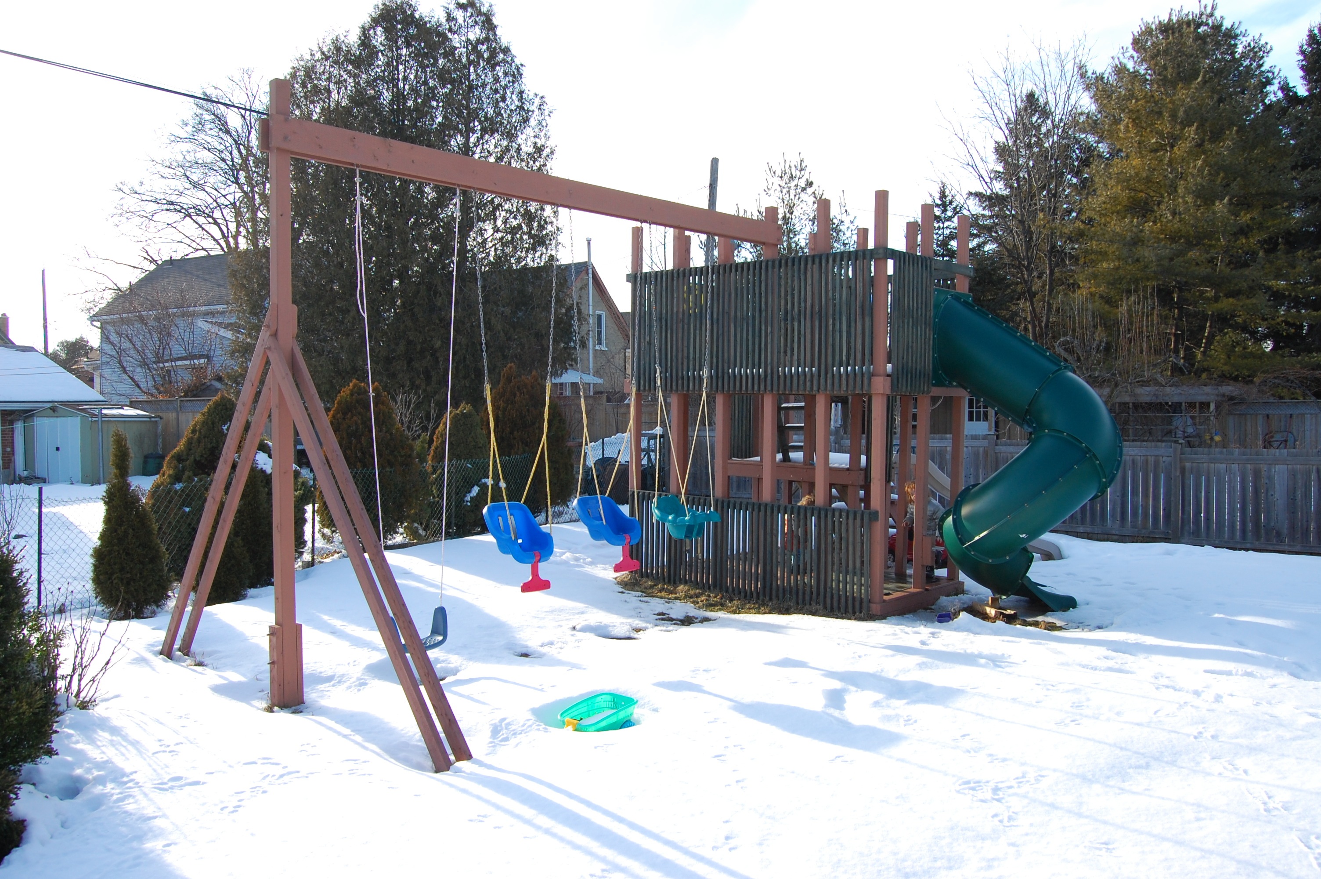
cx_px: 660
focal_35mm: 27
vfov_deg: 47.8
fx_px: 990
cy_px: 440
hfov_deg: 67.4
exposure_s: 1/250
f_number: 8
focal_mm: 18
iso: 400
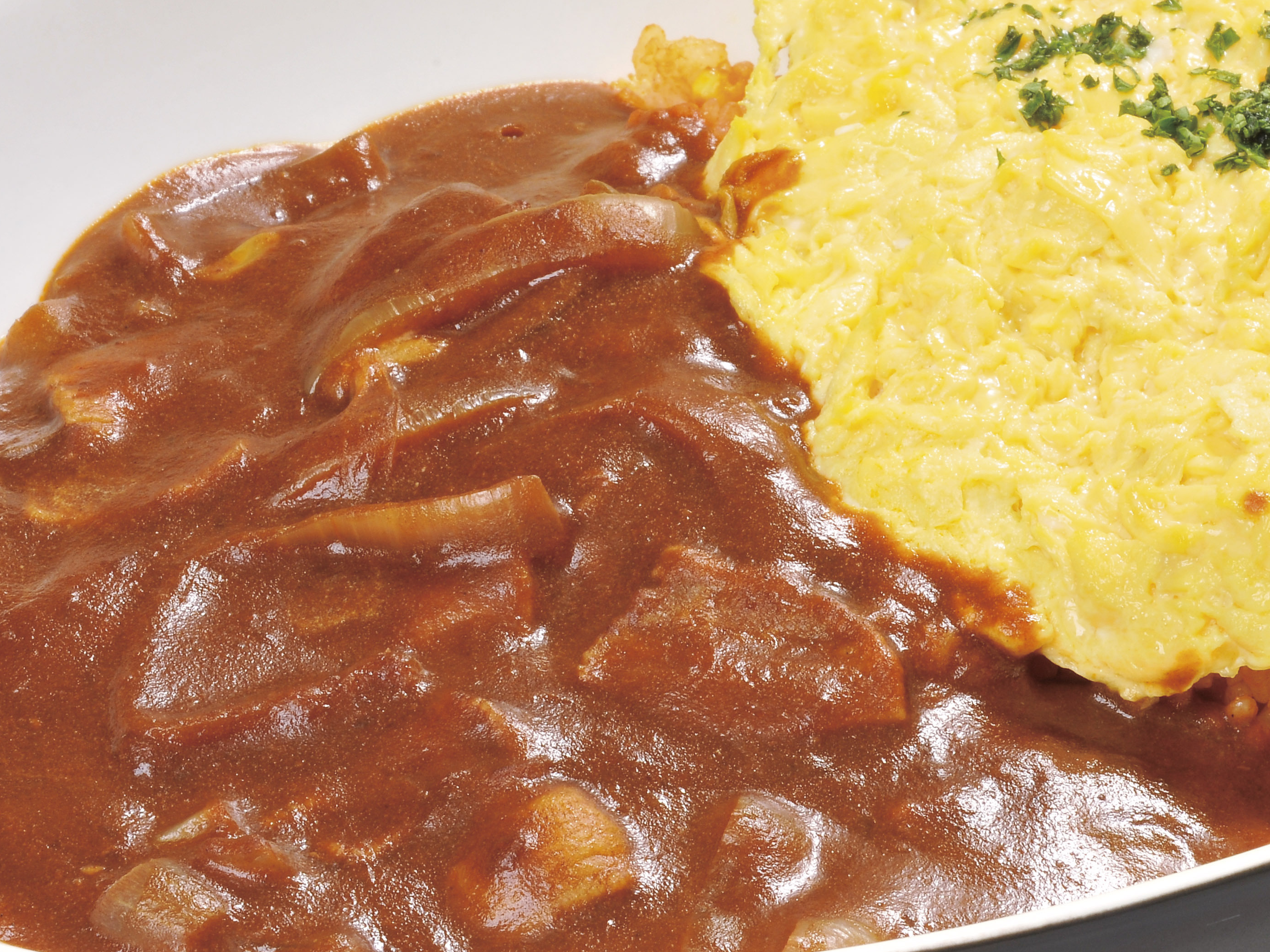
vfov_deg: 11.1
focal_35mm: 133
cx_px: 828
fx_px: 4879
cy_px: 414
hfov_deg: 14.8
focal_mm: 60
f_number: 32
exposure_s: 1/125
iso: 200
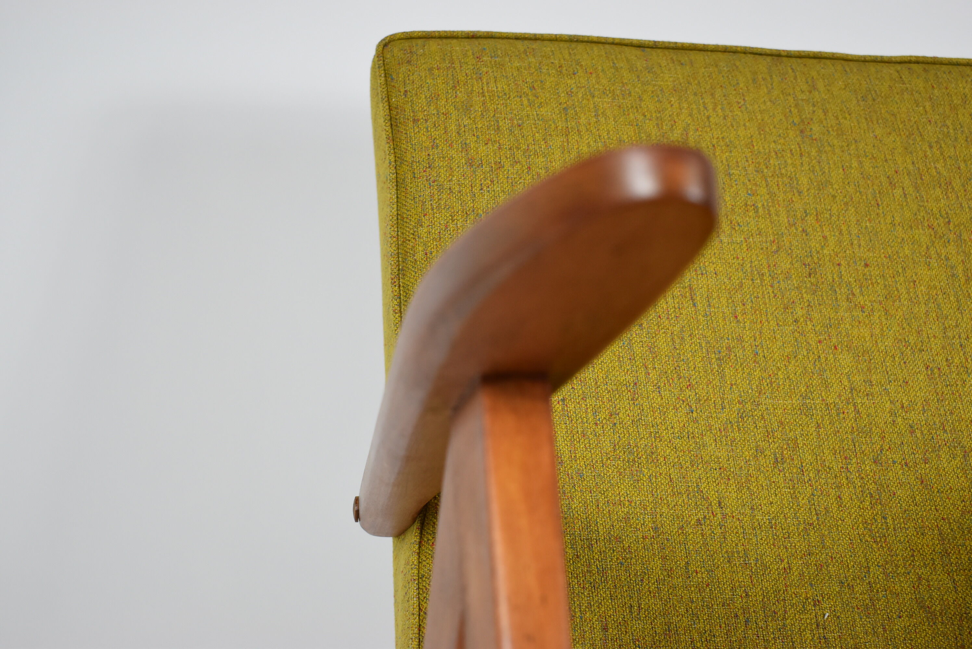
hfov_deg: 36.8
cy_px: 324
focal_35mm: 54
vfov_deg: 25.1
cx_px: 486
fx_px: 1459
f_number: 4.8
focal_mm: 36
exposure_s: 1/125
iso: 800
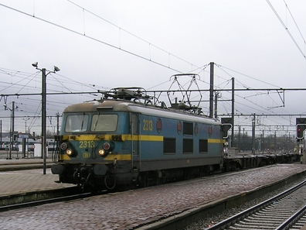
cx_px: 204
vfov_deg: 26.5
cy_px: 136
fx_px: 486
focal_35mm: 55
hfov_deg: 34.6
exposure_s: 1/182
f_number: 4.9
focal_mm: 5.7
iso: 50
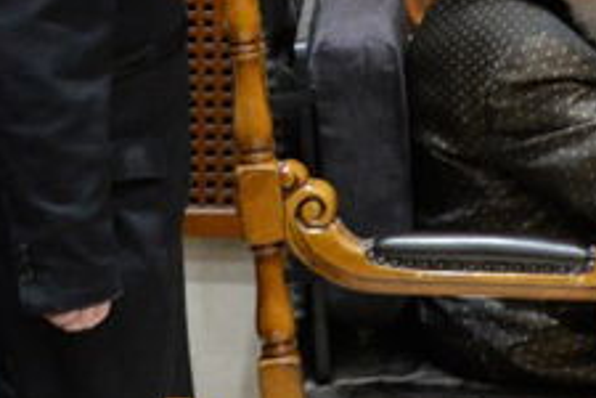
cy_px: -88
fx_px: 5148
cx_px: 474
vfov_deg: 4.4
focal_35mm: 311
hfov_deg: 6.6
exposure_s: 1/60
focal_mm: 50
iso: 2500
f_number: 5.6
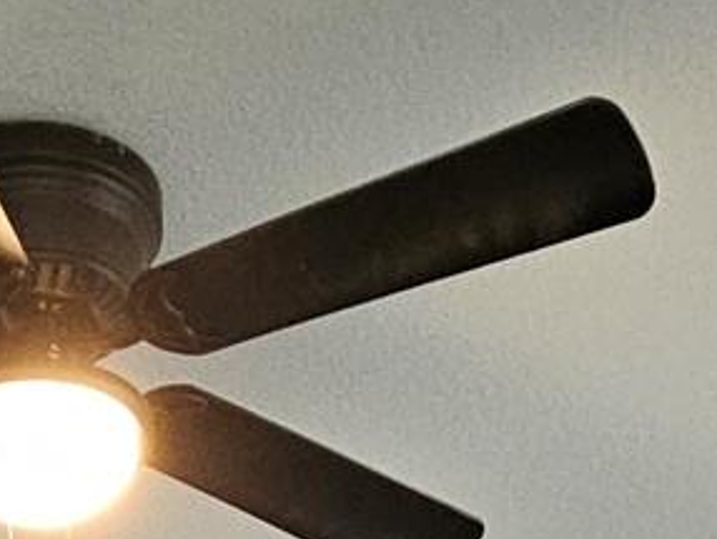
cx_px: 108
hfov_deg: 20.7
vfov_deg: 10.1
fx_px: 1928
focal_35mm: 93
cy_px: 1755
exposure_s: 1/30
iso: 400
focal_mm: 2.2
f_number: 2.2
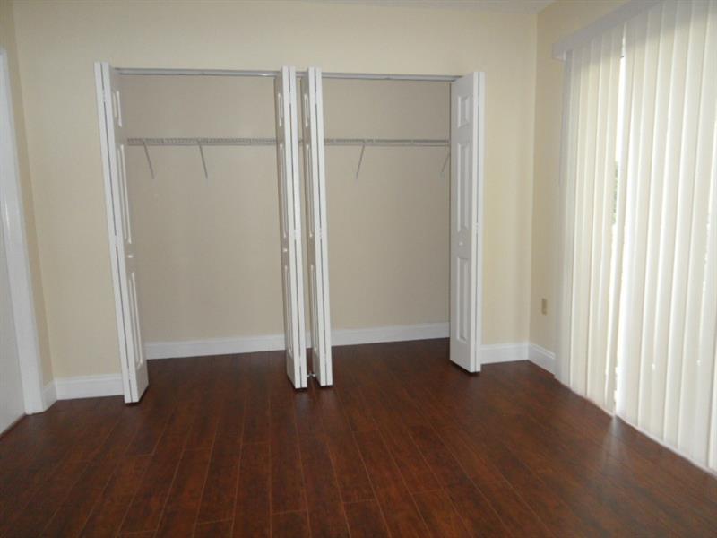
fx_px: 435
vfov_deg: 63.4
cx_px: 358
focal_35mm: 21
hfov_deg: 79.0
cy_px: 269
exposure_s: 1/30
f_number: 3.4
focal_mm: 3.6
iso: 120
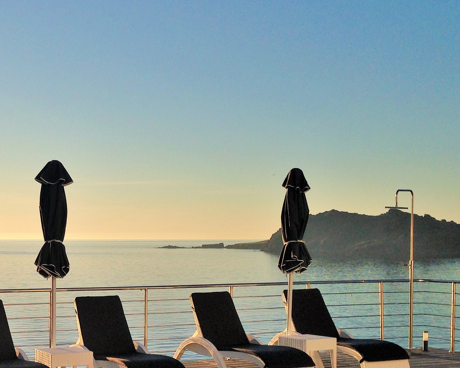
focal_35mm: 64
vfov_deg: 23.6
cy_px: 280
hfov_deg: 28.5
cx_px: 53
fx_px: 871
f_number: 2.4
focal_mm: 4.12
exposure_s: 1/2584
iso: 50
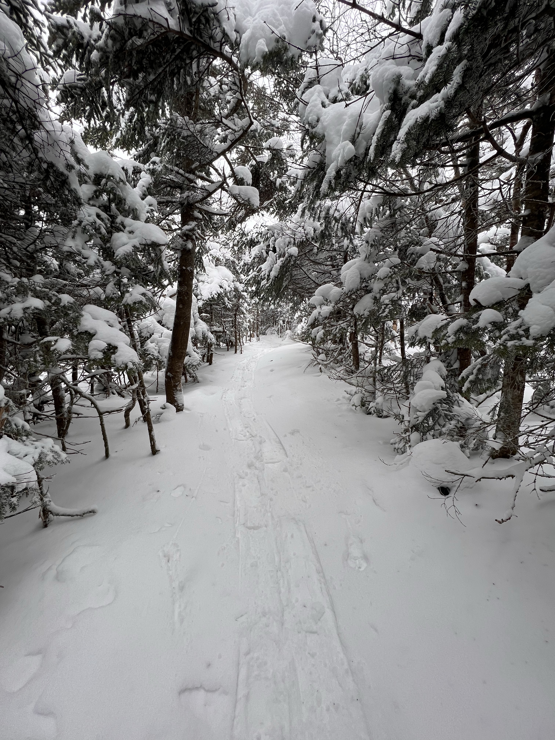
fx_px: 278
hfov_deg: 89.9
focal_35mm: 13
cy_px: 370
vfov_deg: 106.2
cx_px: 278
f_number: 1.8
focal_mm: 1.57
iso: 32
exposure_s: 1/257
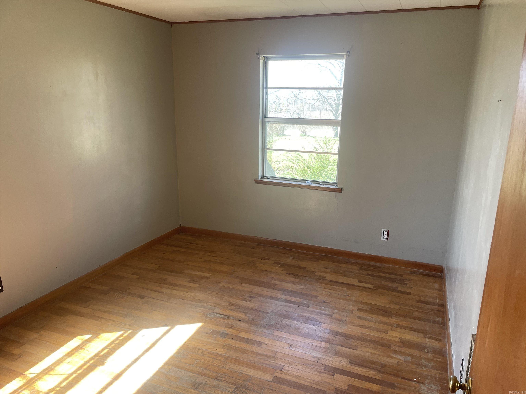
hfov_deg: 67.3
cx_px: 263
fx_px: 395
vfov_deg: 53.1
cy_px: 197
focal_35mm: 26
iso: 64
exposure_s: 1/121
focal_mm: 4.2
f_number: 1.6
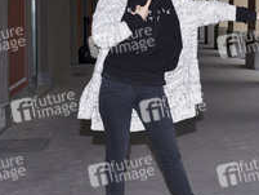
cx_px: 267
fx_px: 711
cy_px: 75
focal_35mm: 95
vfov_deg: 15.6
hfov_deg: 19.9
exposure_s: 1/160
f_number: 11
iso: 400
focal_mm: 44
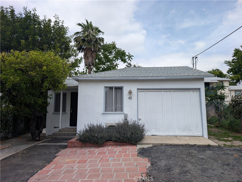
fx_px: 168
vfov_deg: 56.9
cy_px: 91
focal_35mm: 24
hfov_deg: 71.5
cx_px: 121
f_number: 1.68
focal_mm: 6.9
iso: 21
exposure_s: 1/1143
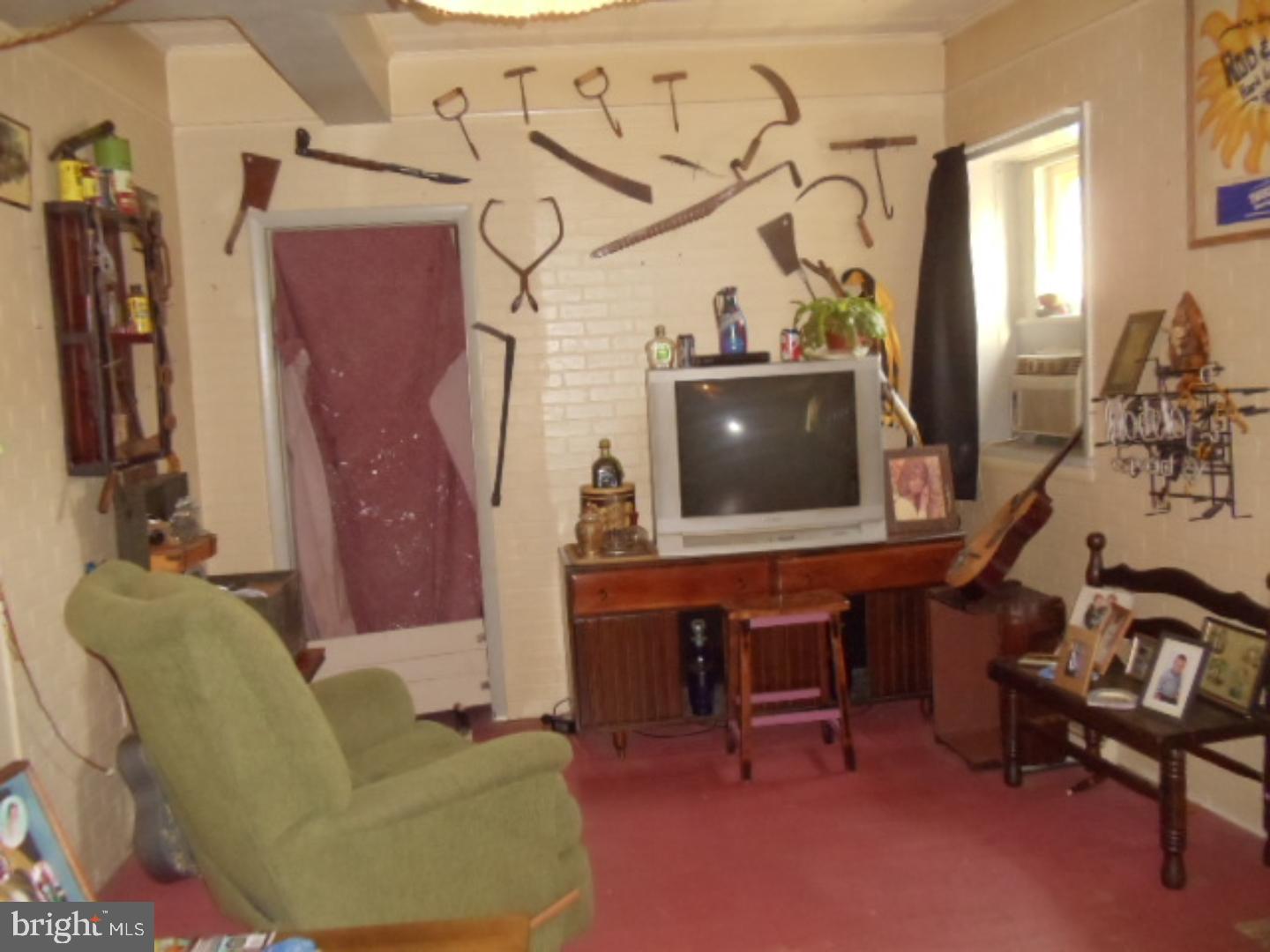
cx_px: 635
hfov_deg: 42.9
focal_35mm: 44
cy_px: 476
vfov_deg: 32.9
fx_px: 1614
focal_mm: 6
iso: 400
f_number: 3.5
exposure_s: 1/30
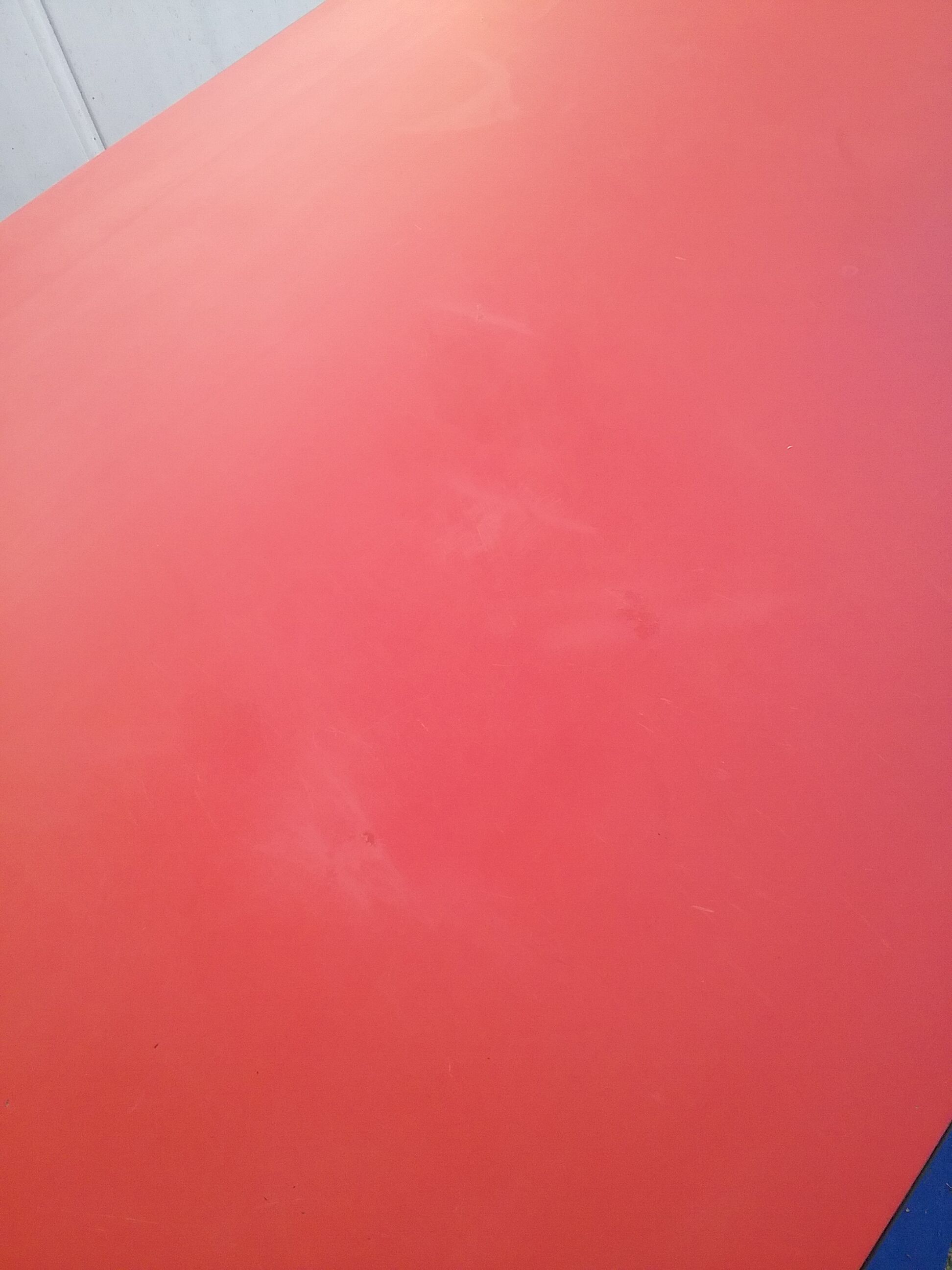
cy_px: 635
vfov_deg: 58.4
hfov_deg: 45.4
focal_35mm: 31
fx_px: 1137
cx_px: 476
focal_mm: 3.3
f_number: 2.2
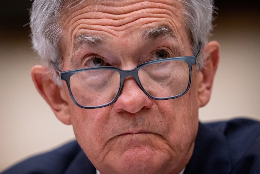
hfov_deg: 6.9
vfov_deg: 4.6
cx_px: 130
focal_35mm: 300
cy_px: 87
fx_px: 2166
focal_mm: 200
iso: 2000
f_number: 2.8
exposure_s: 1/500
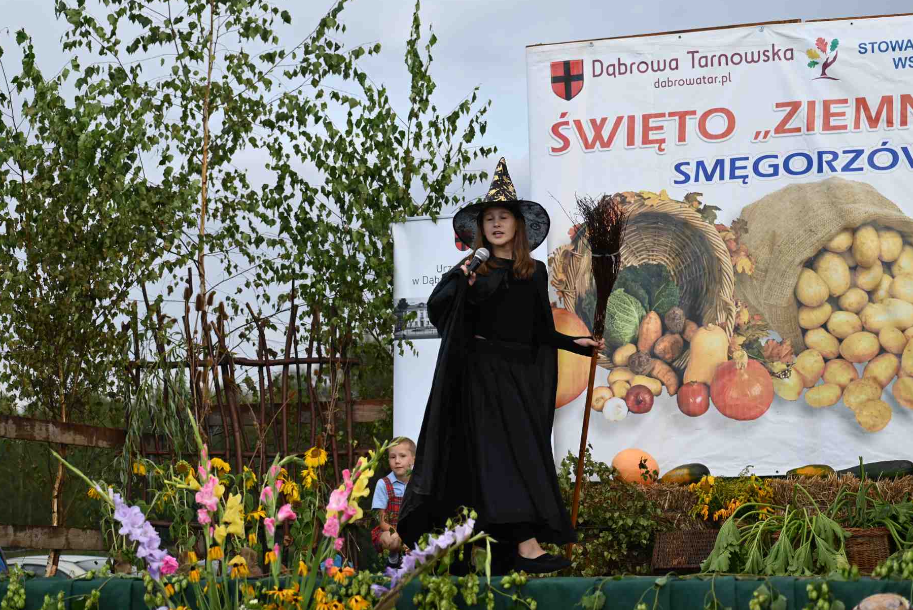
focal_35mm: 96
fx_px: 2436
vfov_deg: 14.3
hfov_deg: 21.2
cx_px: 464
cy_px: 290
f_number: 5.6
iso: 180
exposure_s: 1/250
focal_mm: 90
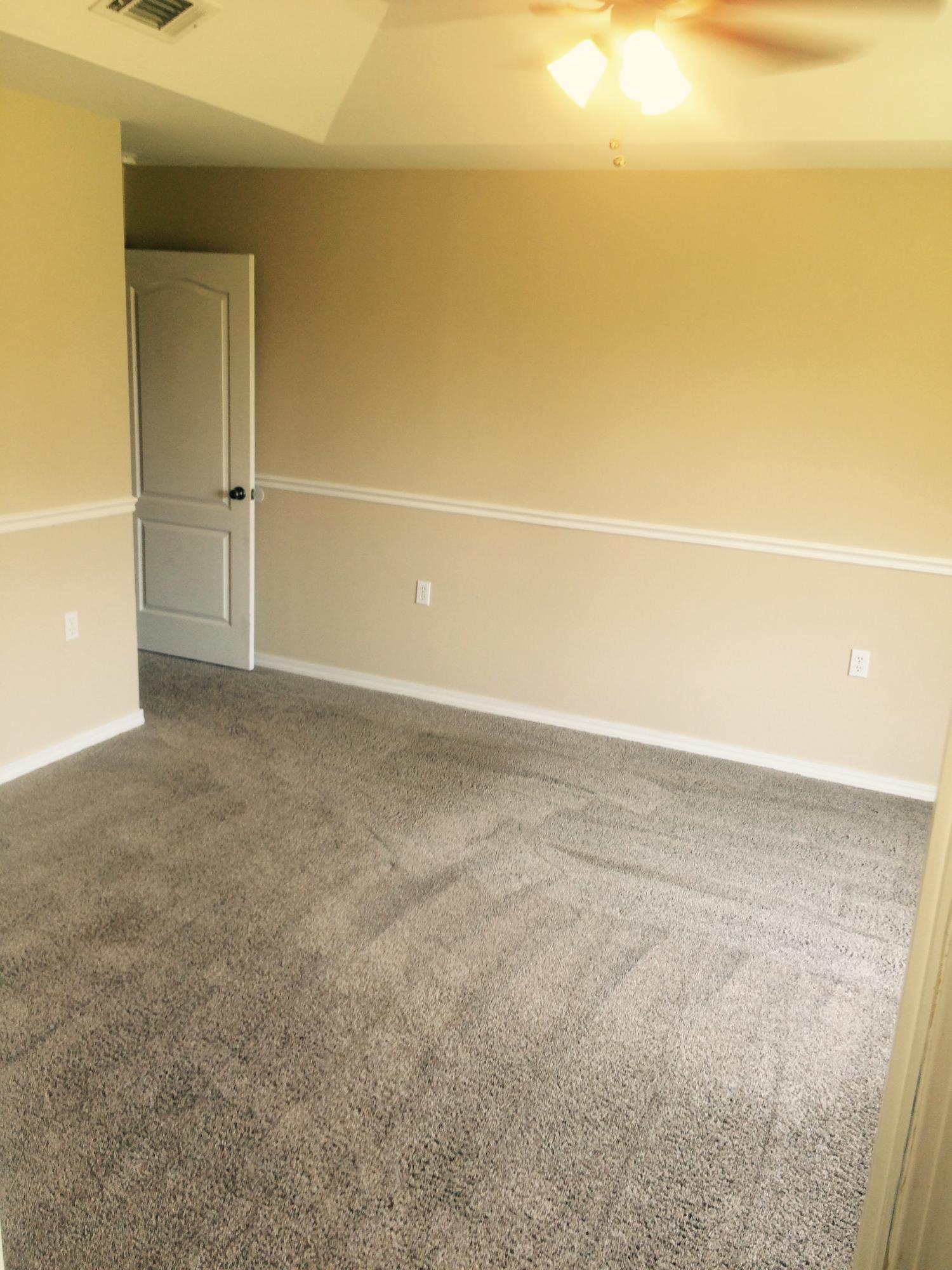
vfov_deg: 61.7
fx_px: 1063
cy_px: 635
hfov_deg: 48.2
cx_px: 476
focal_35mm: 29
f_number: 2.2
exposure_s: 1/30
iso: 32
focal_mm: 4.15
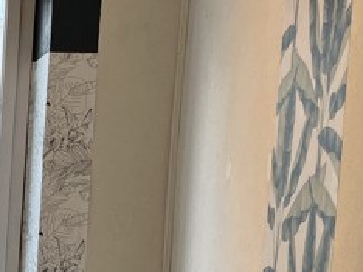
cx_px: -250
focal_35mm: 89
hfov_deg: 18.3
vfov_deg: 16.3
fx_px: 932
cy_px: 261
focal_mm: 5.1
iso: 100
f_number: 1.6
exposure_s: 1/100
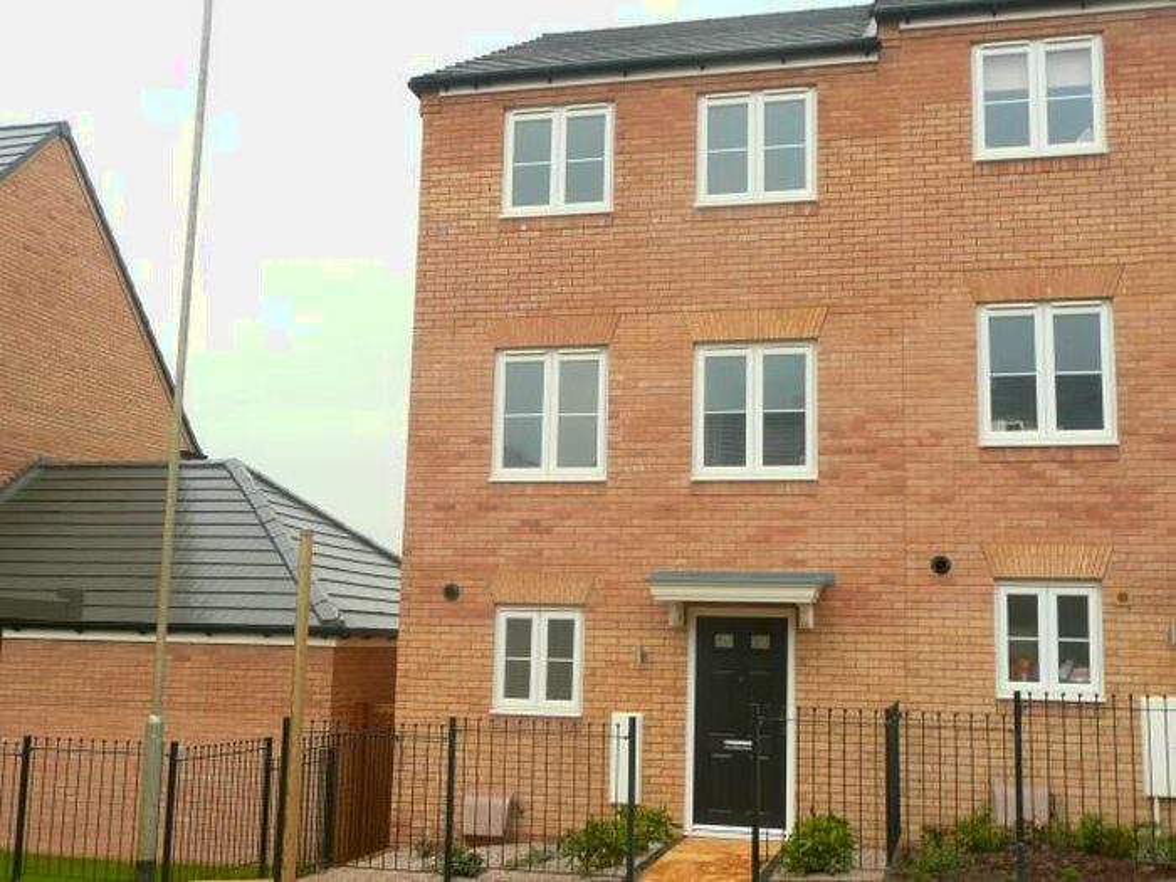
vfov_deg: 36.0
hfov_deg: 46.8
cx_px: 588
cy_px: 441
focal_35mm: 40
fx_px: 1359
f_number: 3.9
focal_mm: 6.5
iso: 100
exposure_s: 1/30
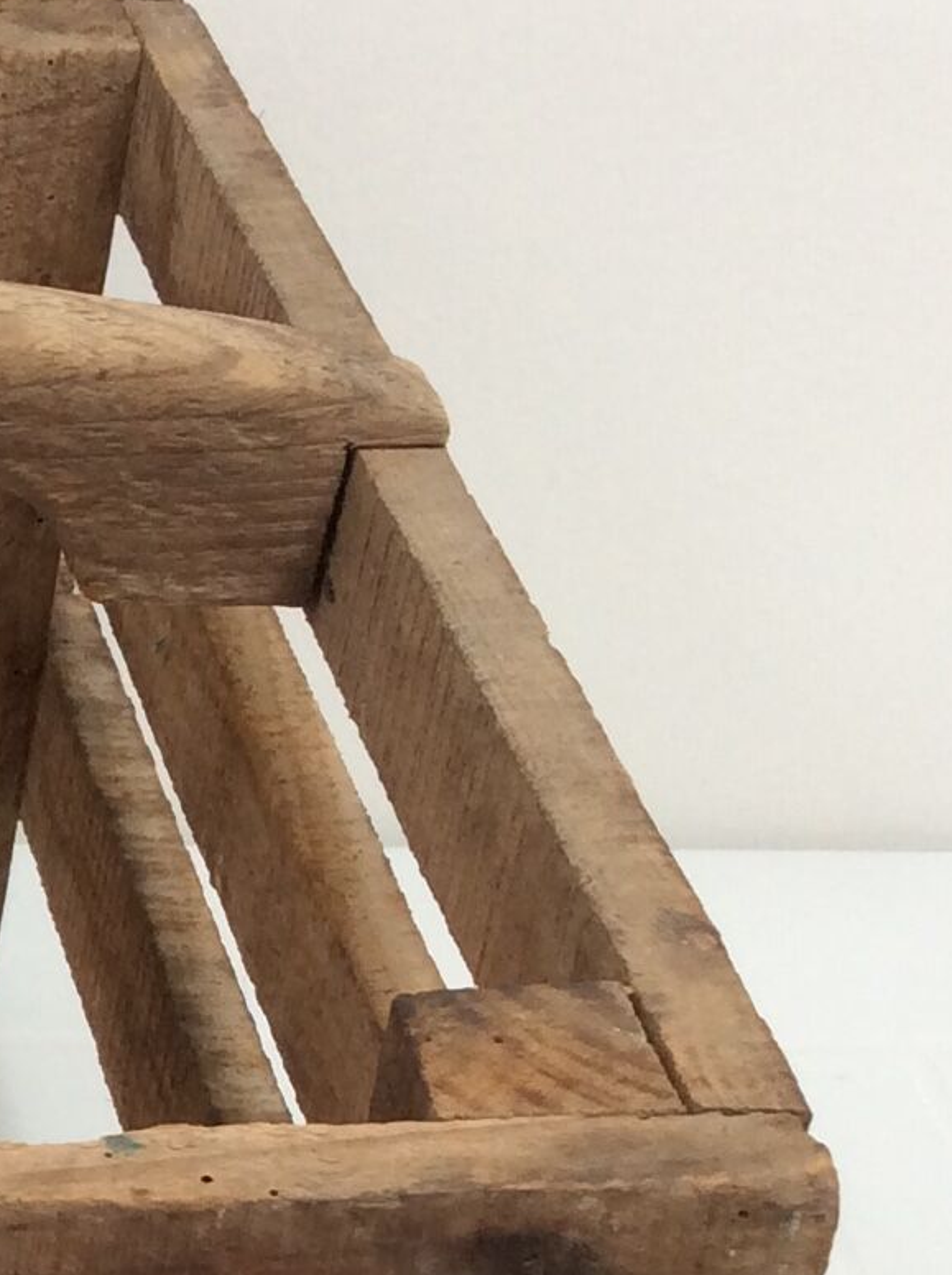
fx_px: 3933
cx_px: -525
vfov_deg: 17.9
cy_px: 1342
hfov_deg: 13.0
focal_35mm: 107
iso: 40
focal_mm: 3.3
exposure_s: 1/33
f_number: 2.4
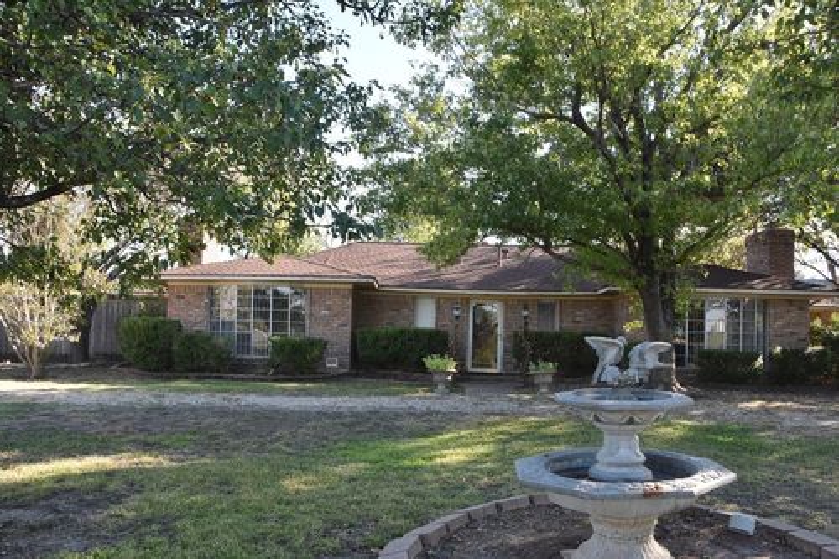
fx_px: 629
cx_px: 420
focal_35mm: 27
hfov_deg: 67.4
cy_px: 280
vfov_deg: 47.9
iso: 800
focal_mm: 18
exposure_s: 1/400
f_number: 8
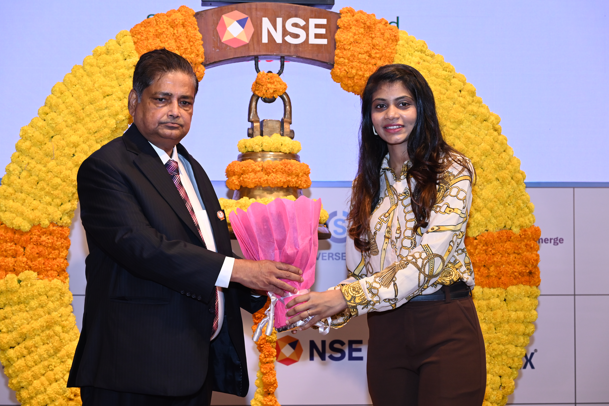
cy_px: 203
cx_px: 304
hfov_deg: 30.9
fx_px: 1100
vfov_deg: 20.9
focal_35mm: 65
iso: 1250
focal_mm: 65
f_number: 5.6
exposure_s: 1/125
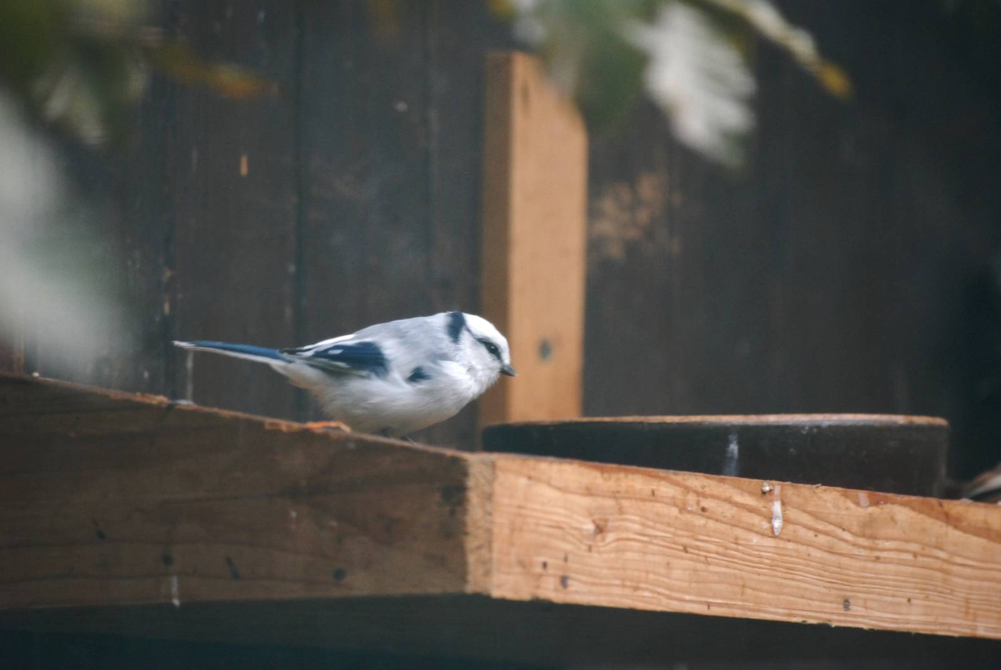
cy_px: 335
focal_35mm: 330
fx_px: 9187
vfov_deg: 4.2
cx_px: 500
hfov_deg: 6.2
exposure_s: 1/125
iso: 1000
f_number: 5.3
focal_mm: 220
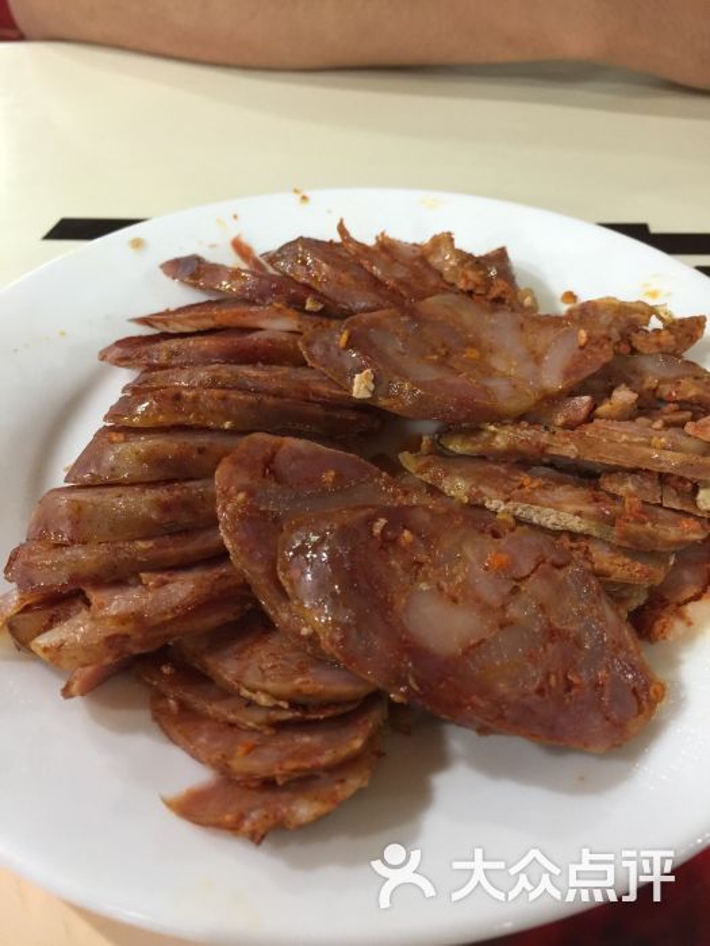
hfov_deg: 48.2
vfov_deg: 61.7
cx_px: 355
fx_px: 793
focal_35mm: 29
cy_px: 473
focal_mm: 4.15
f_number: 2.2
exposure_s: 1/10
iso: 100
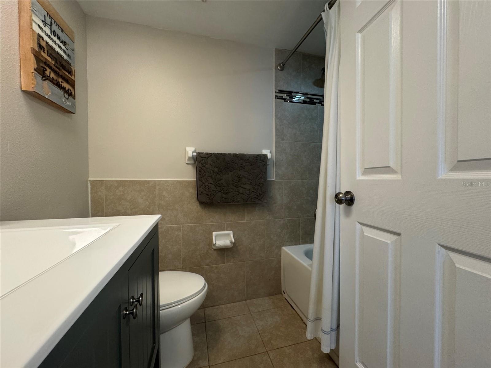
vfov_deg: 85.7
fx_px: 199
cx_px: 246
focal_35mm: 14
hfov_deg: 102.1
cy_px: 184
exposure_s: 1/60
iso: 500
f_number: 2.2
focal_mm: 2.22
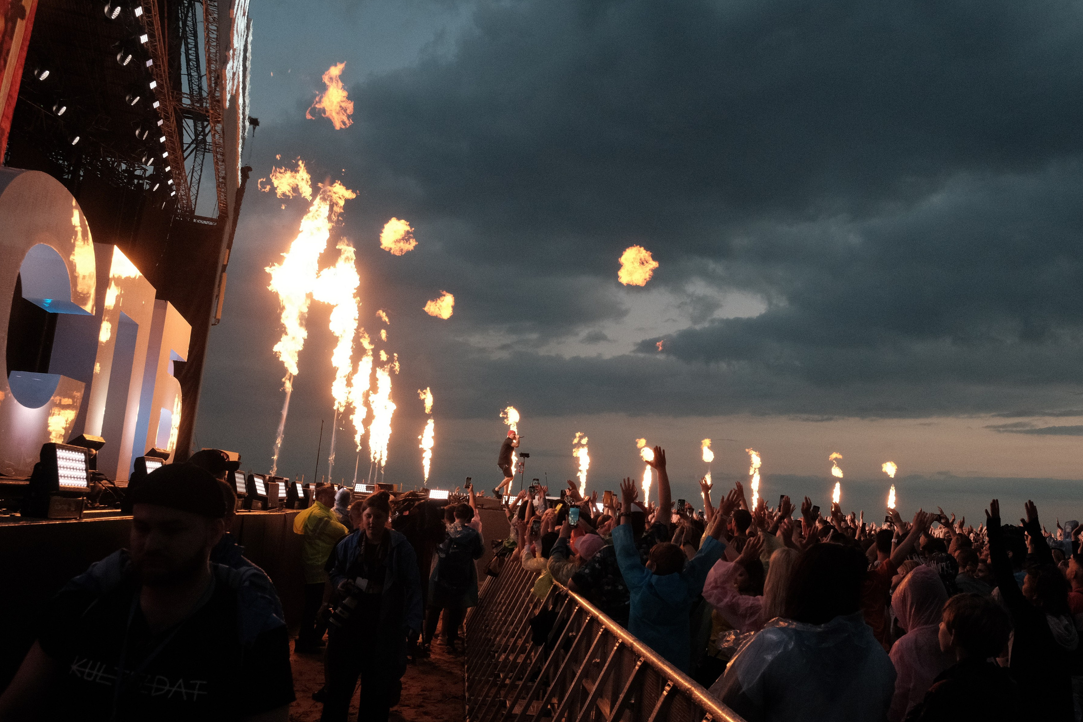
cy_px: 349
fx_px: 933
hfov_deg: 60.1
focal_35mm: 31
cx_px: 610
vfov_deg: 42.3
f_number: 5.6
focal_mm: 18
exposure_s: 1/320
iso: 2500
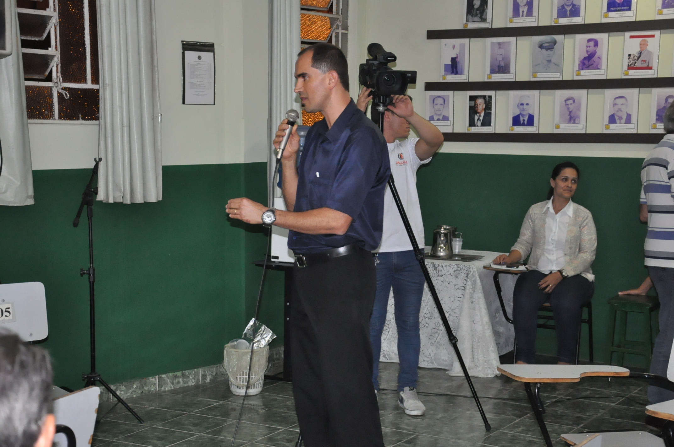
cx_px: 337
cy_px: 224
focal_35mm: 63
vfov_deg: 21.5
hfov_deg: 31.9
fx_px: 1178
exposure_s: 1/60
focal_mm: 42
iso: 2000
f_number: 5
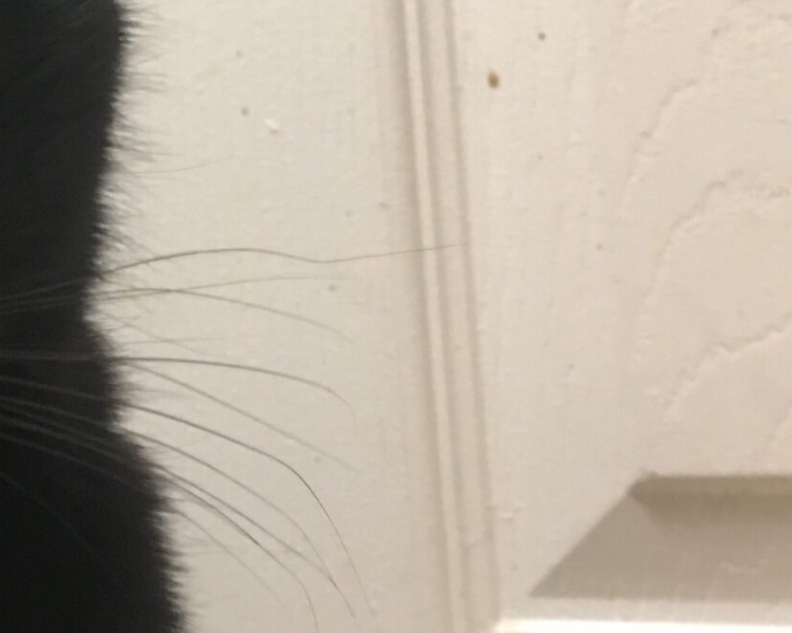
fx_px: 2039
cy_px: 169
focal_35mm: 87
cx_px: -150
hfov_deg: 20.6
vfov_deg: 17.6
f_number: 2.2
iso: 80
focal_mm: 4.15
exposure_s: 1/8
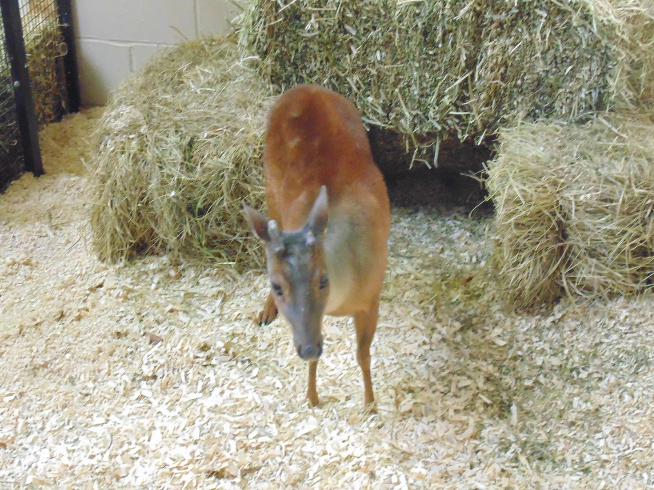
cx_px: 327
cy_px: 245
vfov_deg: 22.6
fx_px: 1228
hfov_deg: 29.8
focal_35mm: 65
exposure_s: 1/20
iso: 800
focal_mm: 11.7
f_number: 4.1
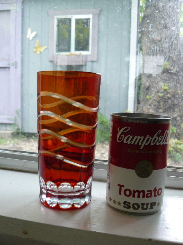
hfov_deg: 39.7
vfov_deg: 51.3
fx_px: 254
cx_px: 92
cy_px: 122
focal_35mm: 36
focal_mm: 6
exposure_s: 1/40
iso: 100
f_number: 2.8
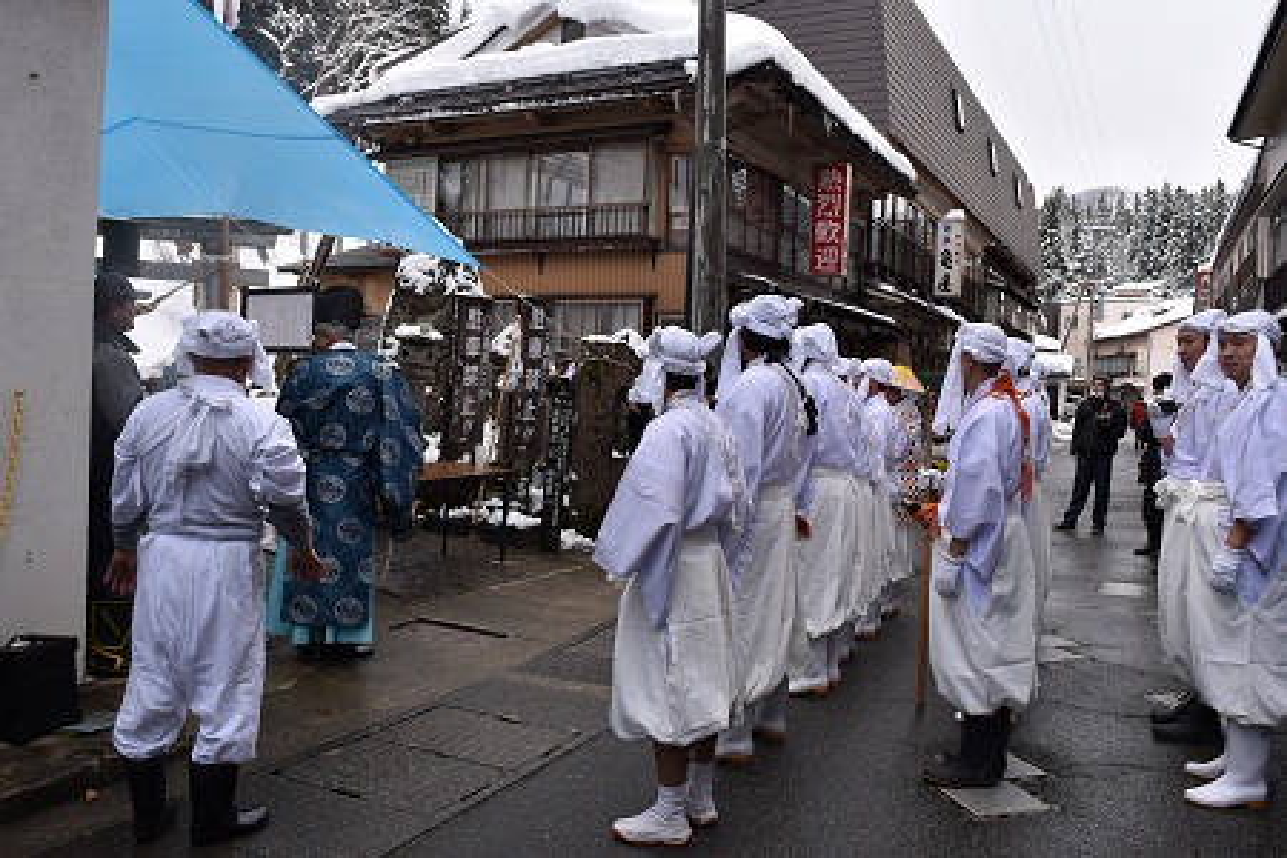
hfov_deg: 61.9
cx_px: 644
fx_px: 1072
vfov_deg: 43.6
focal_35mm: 30
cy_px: 429
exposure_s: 1/250
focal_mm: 20
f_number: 8
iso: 360
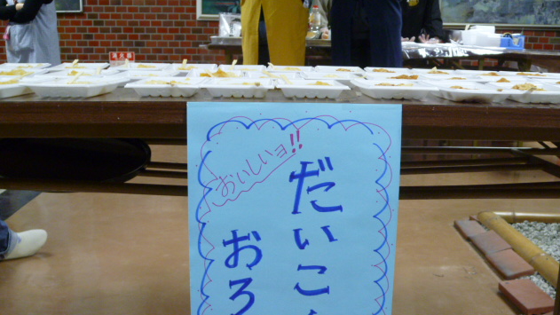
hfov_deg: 48.4
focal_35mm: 42
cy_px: 201
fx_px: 624
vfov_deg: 28.2
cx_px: 277
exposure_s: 1/40
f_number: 3.5
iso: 400
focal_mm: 6.8
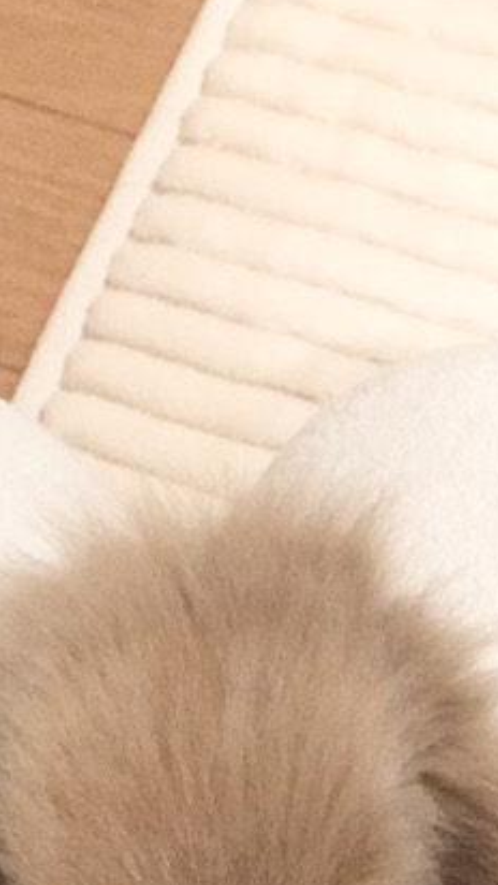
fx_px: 2158
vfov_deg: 20.5
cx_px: 206
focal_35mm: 92
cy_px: 1244
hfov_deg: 13.2
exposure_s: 1/24
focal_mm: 4.15
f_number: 2.2
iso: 250
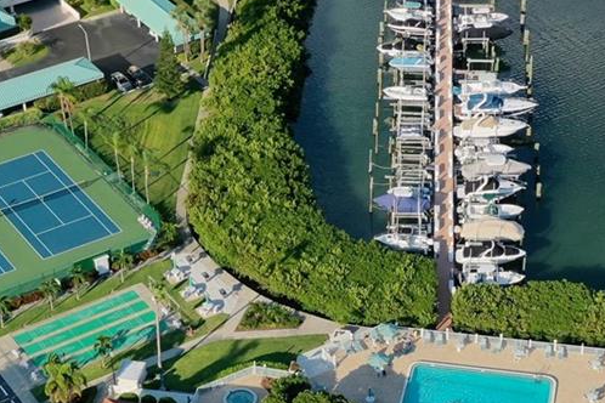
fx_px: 1512
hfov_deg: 22.6
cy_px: 297
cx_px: 364
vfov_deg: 15.1
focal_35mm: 90
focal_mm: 10.26
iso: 100
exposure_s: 1/200
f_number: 4.5
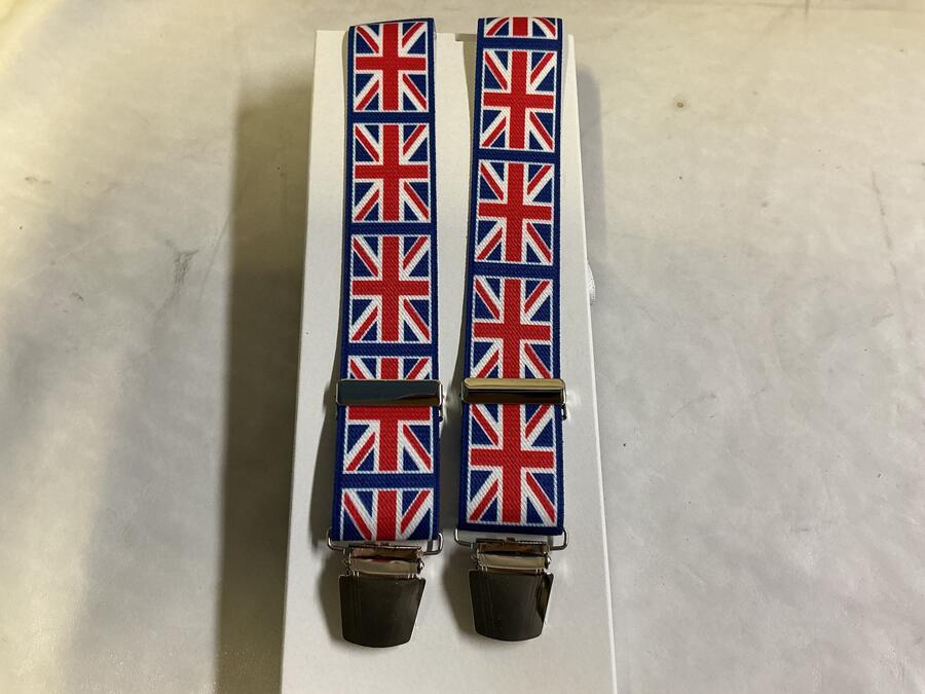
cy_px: 347
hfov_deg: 61.7
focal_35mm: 29
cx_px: 462
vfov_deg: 48.2
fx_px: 775
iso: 125
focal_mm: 3
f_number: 1.8
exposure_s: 1/50
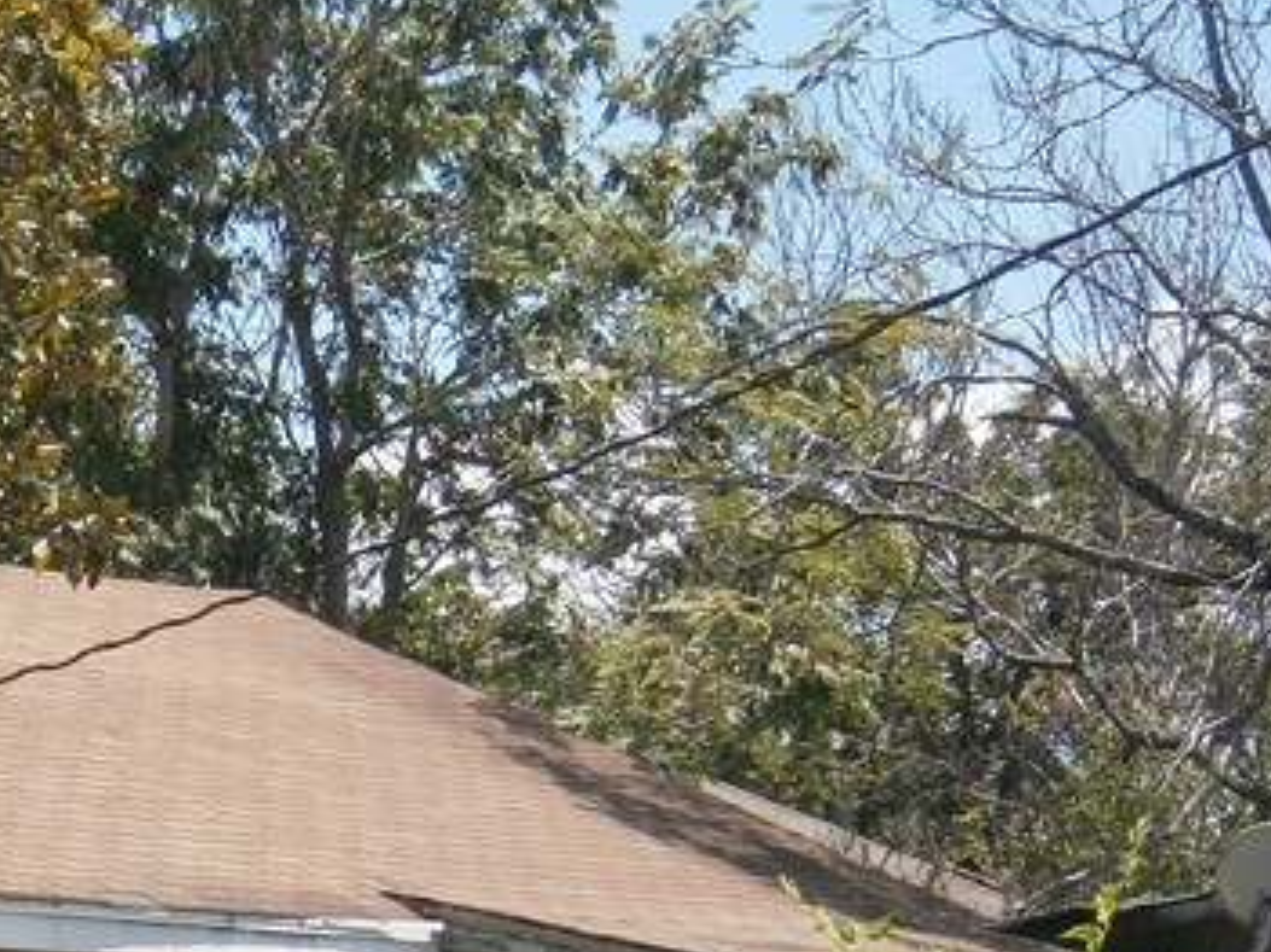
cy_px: 1347
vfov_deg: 10.5
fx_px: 5029
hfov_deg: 14.2
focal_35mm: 137
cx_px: -40
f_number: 3.4
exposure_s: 1/500
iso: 80
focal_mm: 8.3
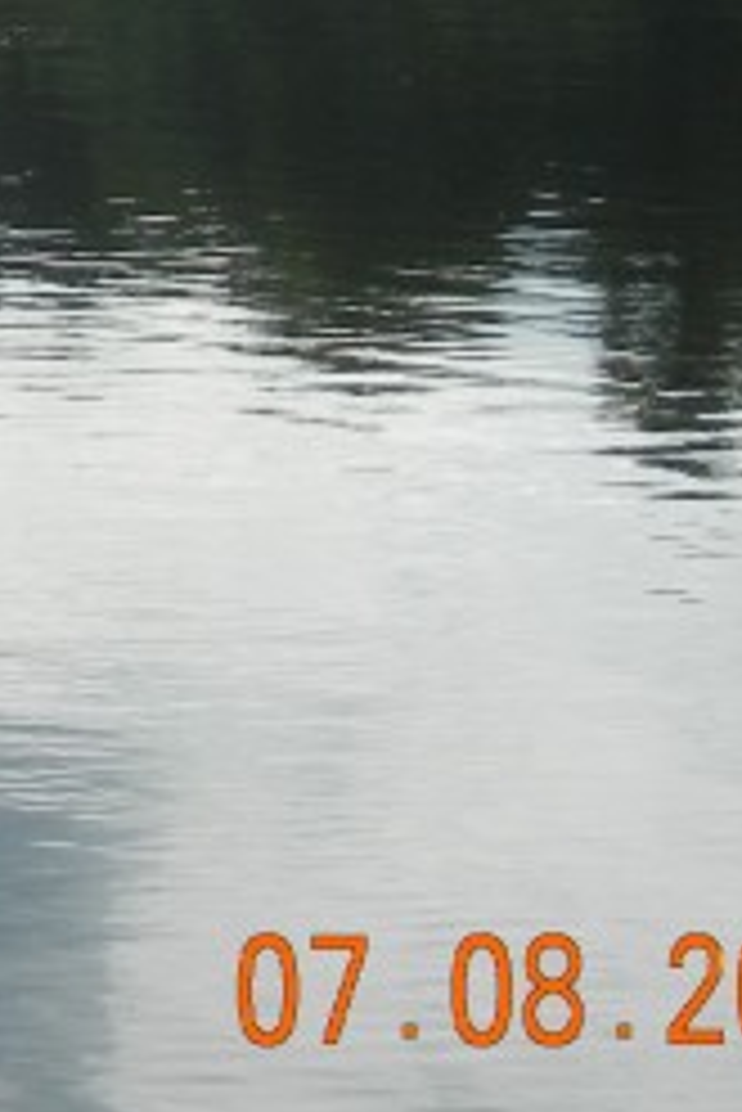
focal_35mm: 168
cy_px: -378
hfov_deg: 7.9
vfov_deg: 11.8
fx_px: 5186
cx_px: -652
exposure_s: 1/294
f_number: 7.4
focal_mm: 7.1
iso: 160
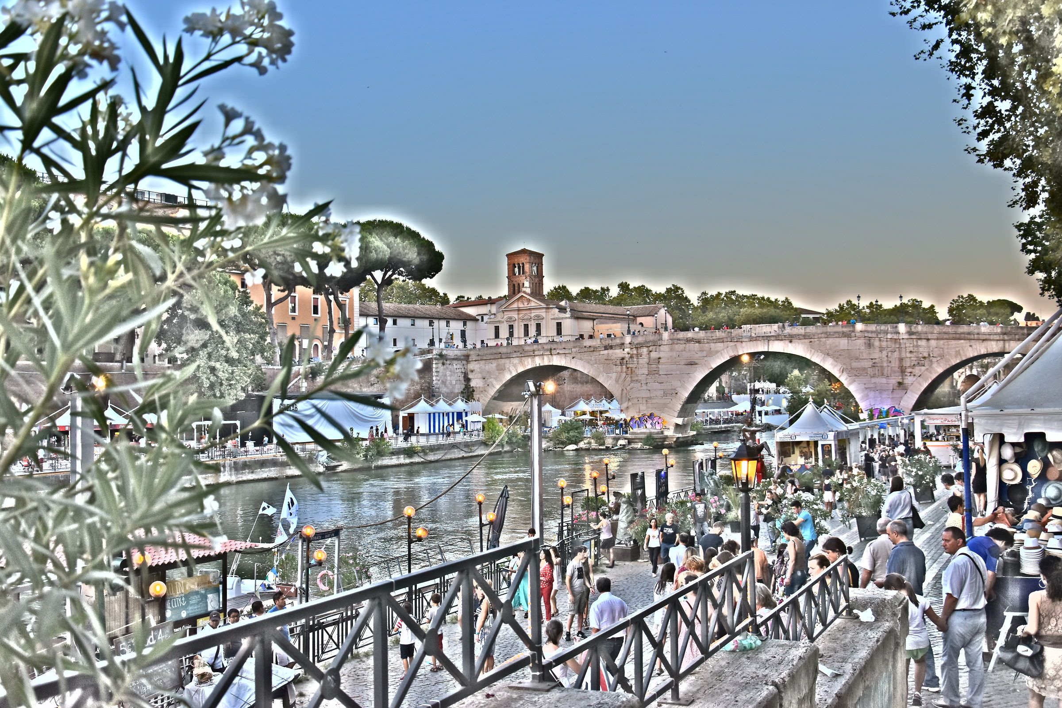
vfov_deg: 35.5
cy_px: 354
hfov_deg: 51.3
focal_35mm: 38
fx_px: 1106
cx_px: 531
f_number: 4
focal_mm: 25
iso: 400
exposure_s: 1/320
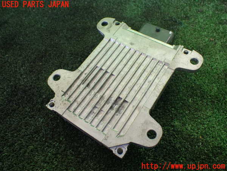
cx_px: 114
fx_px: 197
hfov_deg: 60.0
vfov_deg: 46.8
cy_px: 86
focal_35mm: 30
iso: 160
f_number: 2.3
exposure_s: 1/125
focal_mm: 5.4
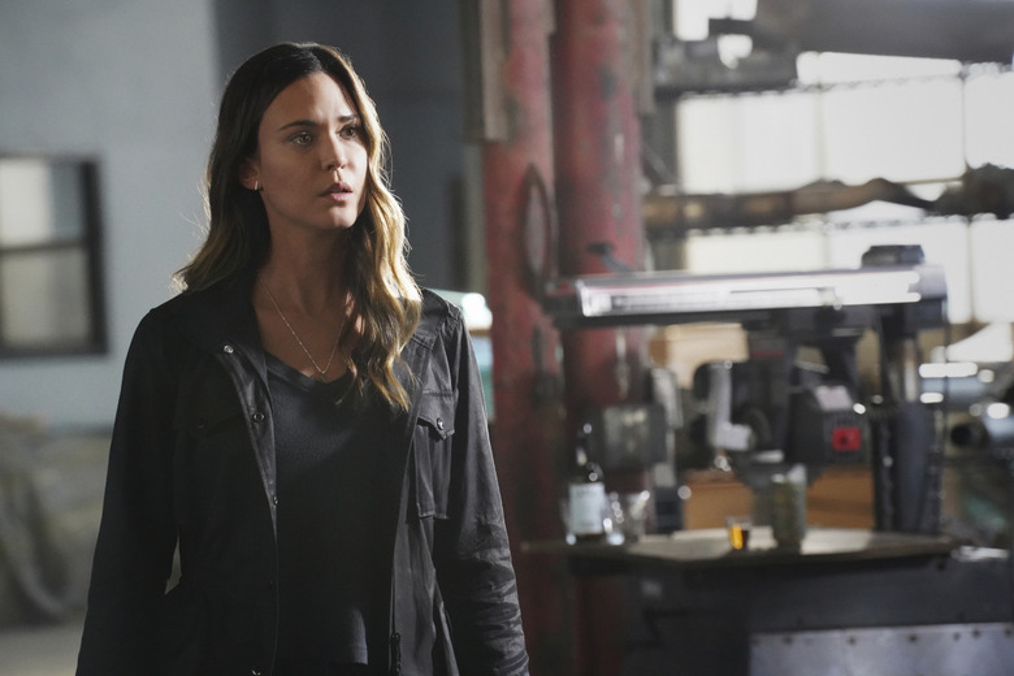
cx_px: 507
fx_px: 5070
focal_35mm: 180
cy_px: 338
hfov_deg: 11.4
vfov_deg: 7.6
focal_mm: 180
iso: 12800
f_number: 6.3
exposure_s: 1/500
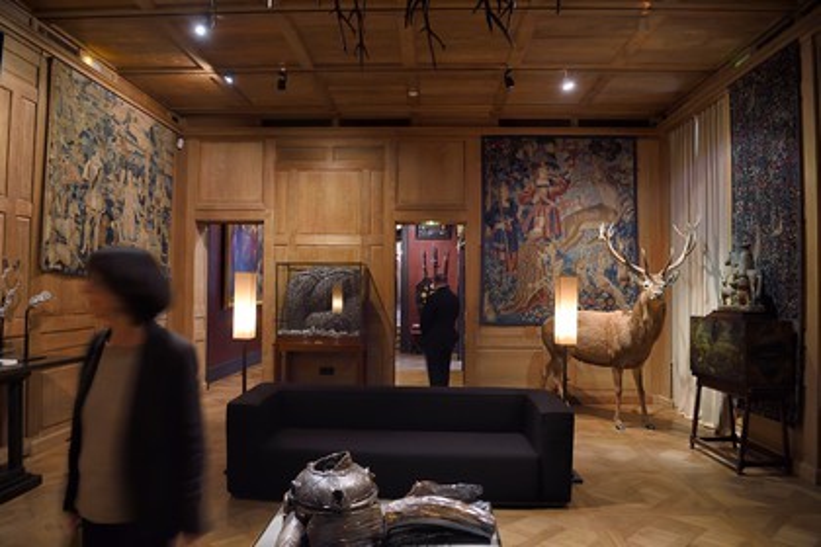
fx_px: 547
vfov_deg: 53.1
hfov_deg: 73.7
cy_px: 274
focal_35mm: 24
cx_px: 410
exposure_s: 1/8
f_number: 5
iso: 1600
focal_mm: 24
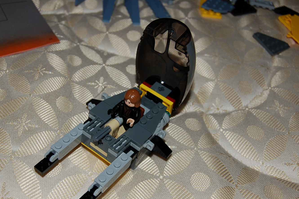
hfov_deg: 38.9
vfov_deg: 26.4
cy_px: 111
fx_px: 423
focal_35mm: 51
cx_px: 133
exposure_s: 1/125
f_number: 5.6
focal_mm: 30
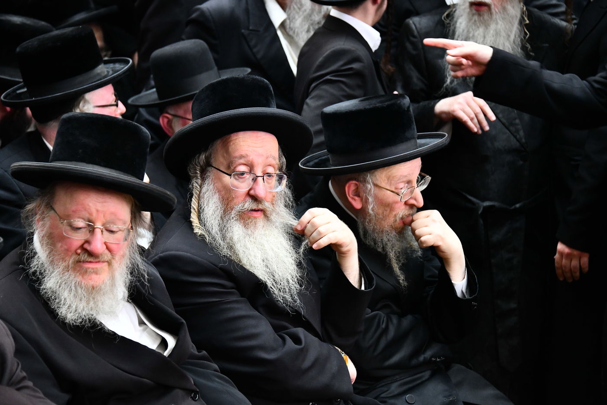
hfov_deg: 18.3
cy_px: 202
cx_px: 304
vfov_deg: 12.2
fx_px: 1888
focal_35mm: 112
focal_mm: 112
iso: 3200
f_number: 5.3
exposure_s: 1/160
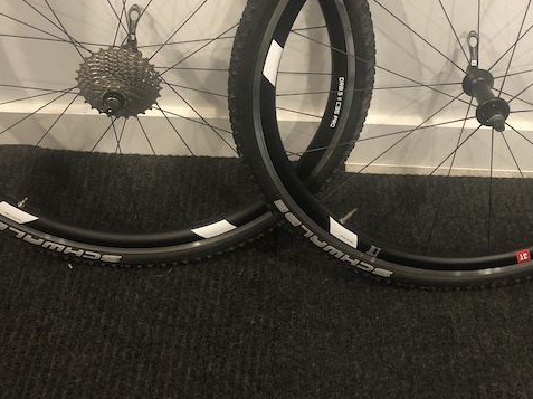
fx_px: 723
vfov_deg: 30.4
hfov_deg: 40.3
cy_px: 108
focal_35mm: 47
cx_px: 316
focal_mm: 3.99
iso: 100
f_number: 1.8
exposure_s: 1/15
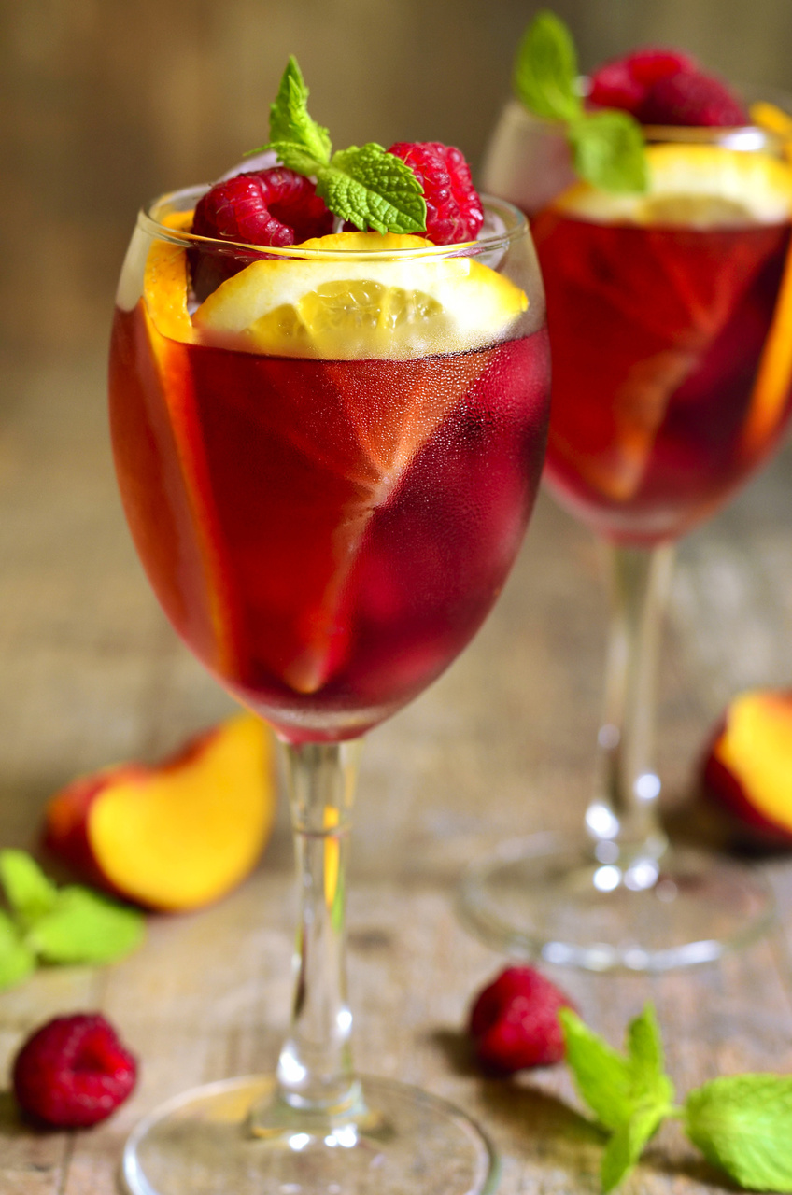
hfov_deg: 15.1
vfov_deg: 22.7
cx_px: 396
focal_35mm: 90
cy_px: 598
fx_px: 2983
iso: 200
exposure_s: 1/8
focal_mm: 60
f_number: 5
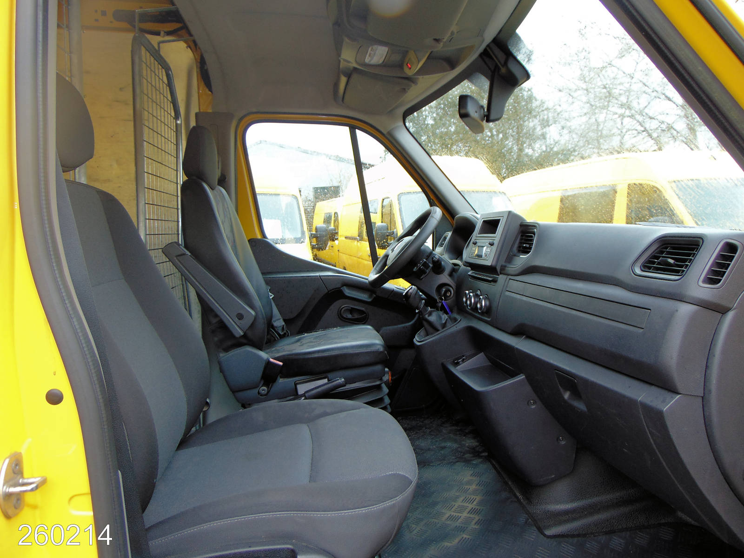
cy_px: 279
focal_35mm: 25
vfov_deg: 54.9
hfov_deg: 69.4
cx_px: 372
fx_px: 537
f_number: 3
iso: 80
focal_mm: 4.5
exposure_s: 1/80
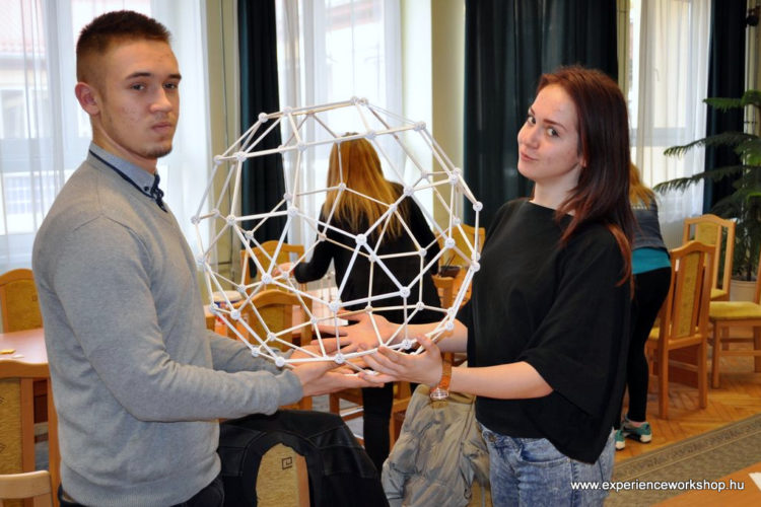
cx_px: 380
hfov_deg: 46.4
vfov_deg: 31.9
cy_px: 254
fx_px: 888
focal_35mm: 42
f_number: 4.5
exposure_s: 1/125
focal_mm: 28
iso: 640
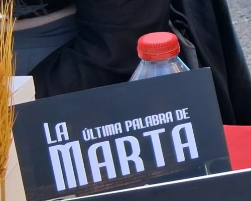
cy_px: 3
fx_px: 966
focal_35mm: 130
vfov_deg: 11.8
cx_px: 564
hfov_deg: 12.3
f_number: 1.8
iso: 25
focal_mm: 3.98
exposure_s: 1/159
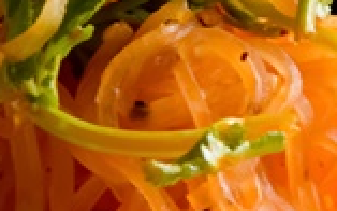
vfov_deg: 2.0
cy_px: 96
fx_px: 6005
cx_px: 380
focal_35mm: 654
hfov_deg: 3.2
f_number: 13
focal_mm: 105
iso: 100
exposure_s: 1/80
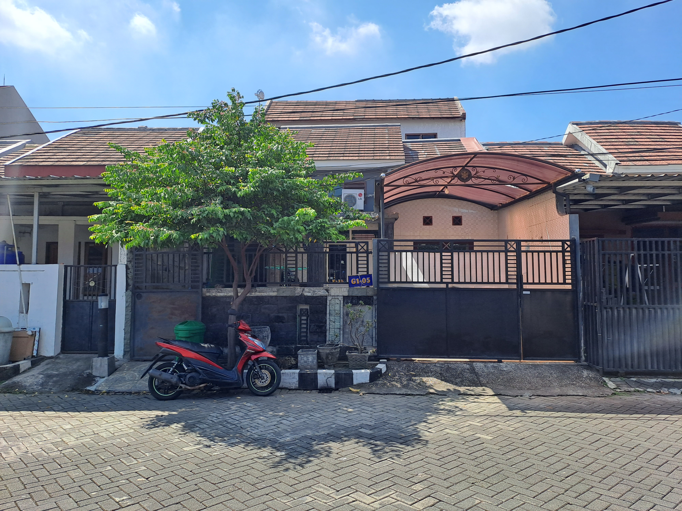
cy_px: 256
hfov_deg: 69.4
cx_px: 341
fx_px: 493
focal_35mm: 25
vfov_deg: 54.9
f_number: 1.8
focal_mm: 4.65
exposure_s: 1/1032
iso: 32
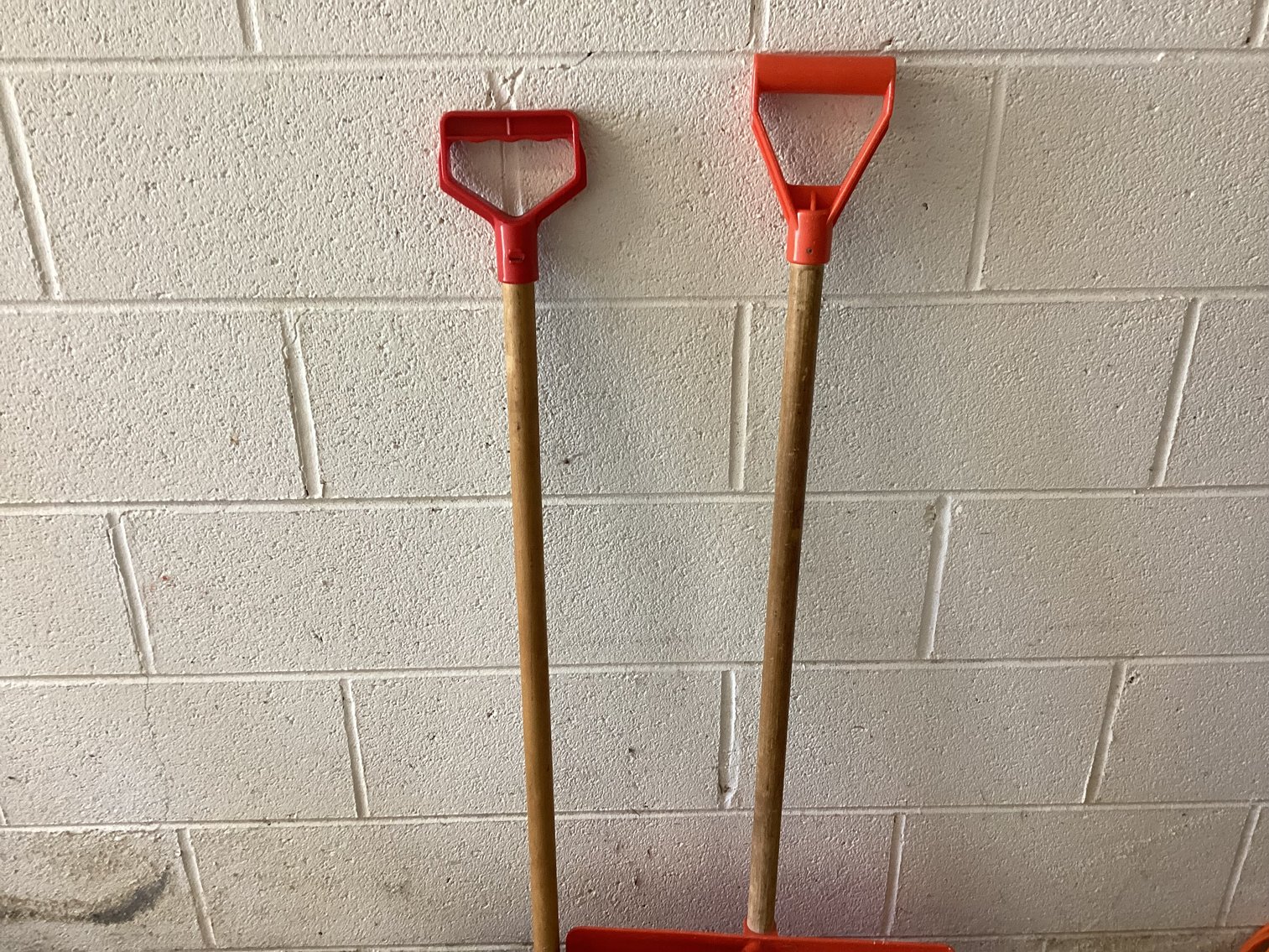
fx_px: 1137
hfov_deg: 58.3
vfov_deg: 45.4
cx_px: 634
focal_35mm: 31
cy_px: 476
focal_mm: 3.3
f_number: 2.4
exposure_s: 1/60
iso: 200
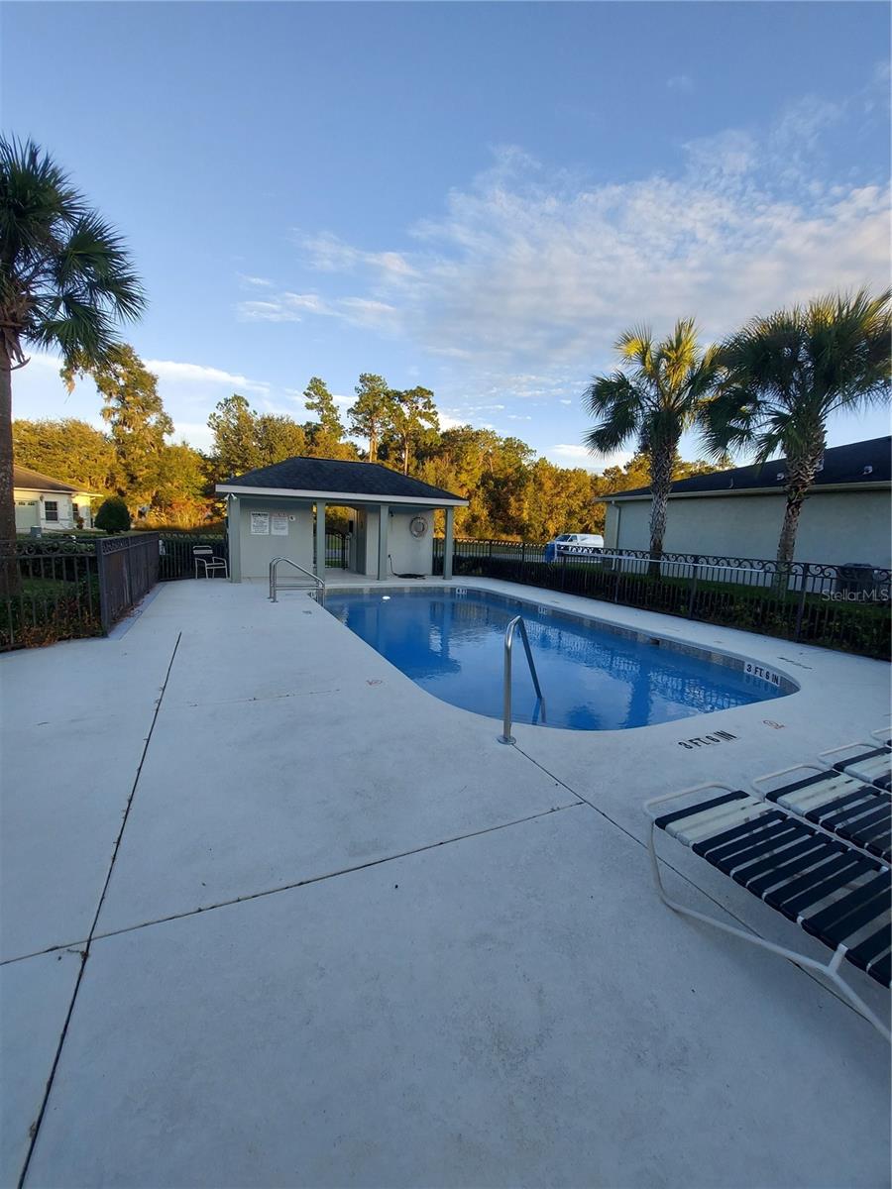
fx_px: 447
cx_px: 446
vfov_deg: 106.2
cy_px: 594
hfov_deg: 89.9
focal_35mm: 13
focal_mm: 1.74
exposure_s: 1/319
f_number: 2.2
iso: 50
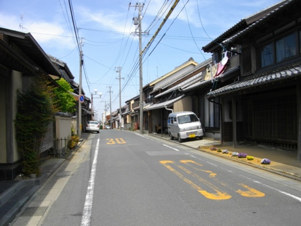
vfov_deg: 44.2
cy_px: 113
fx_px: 278
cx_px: 150
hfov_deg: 56.8
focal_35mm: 32
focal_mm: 5.7
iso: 100
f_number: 5.5
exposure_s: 1/320
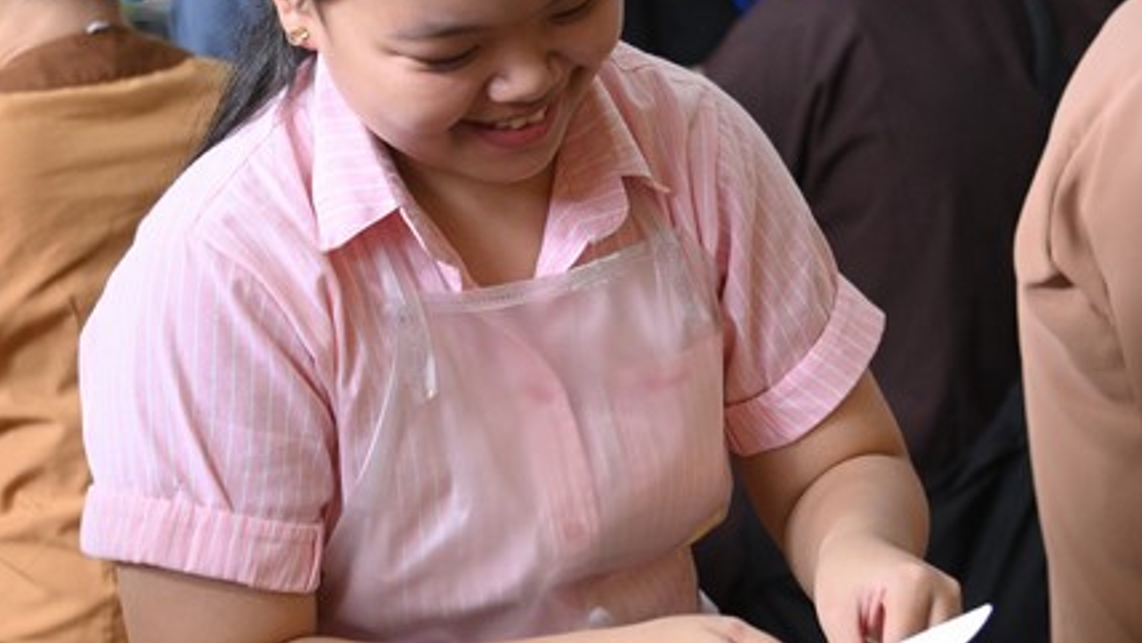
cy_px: 317
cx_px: 568
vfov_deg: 11.5
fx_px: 3180
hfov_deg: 20.4
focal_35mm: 105
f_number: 4
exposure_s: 1/400
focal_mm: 66
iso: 4000
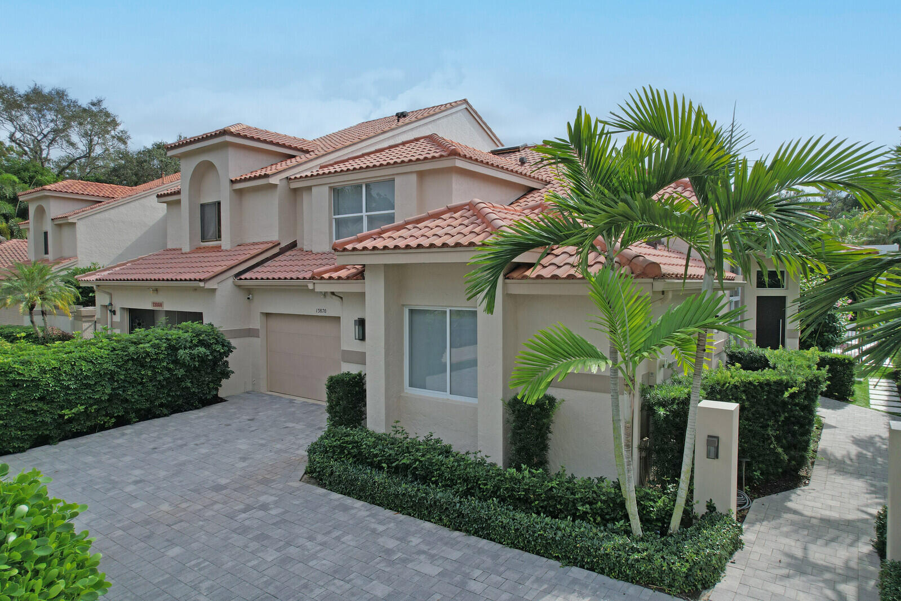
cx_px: 450
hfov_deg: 78.6
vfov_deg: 57.2
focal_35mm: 22
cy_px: 300
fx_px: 551
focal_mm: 8.38
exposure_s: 1/2000
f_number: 2.8
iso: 100
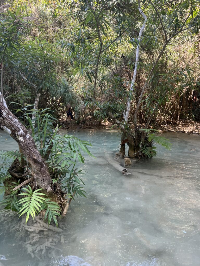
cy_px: 133
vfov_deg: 67.3
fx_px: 200
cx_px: 100
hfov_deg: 53.1
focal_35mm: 26
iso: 40
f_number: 1.5
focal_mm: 5.7
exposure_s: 1/214
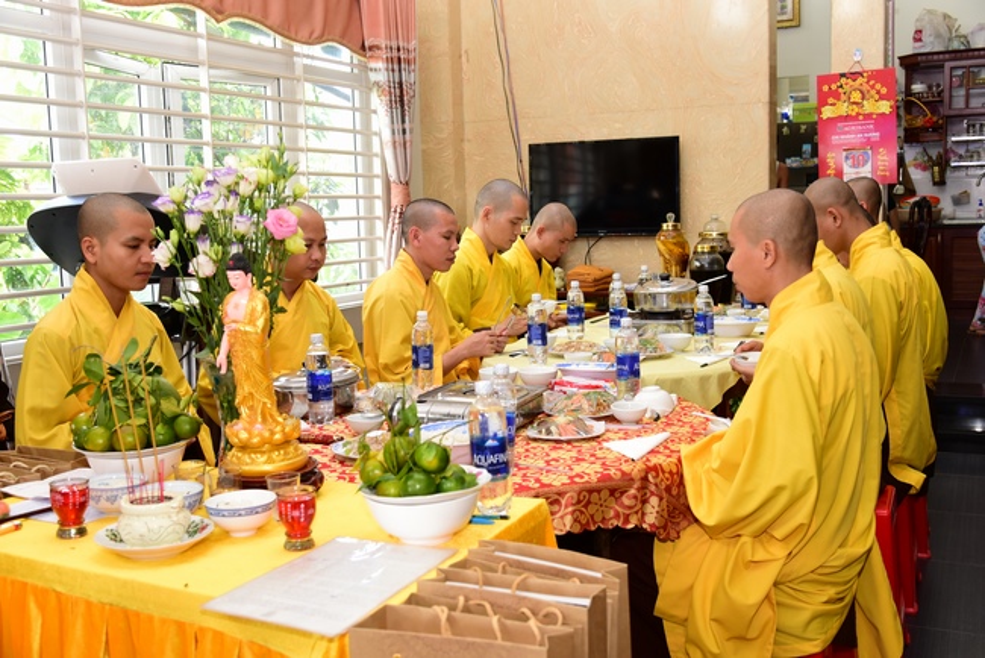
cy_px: 329
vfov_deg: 37.9
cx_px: 492
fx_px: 958
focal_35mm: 35
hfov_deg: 54.4
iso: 640
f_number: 5
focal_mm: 35
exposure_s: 1/60
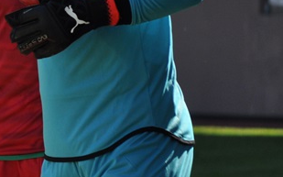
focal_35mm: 834
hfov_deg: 2.5
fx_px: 6429
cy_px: 10
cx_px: -97
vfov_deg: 1.6
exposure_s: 1/1000
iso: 450
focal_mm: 165
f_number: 5.3
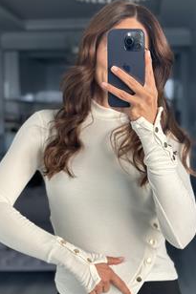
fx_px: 670
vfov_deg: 24.8
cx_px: 103
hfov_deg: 16.6
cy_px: 156
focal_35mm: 82
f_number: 1.78
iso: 80
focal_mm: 6.86
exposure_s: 1/172
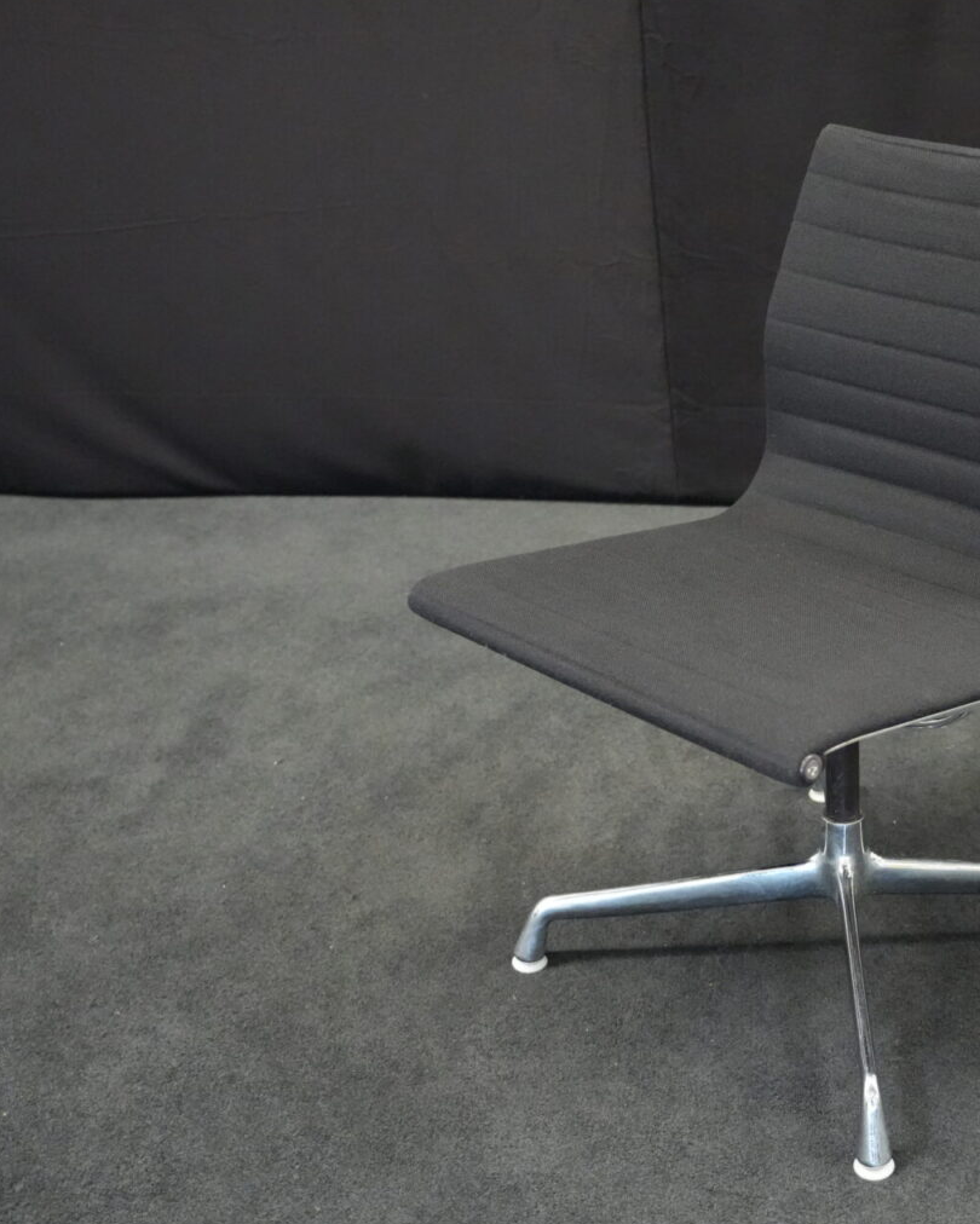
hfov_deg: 30.8
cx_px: 864
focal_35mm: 47
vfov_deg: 39.5
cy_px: 612
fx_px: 1703
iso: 12800
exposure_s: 1/125
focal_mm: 33
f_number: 4
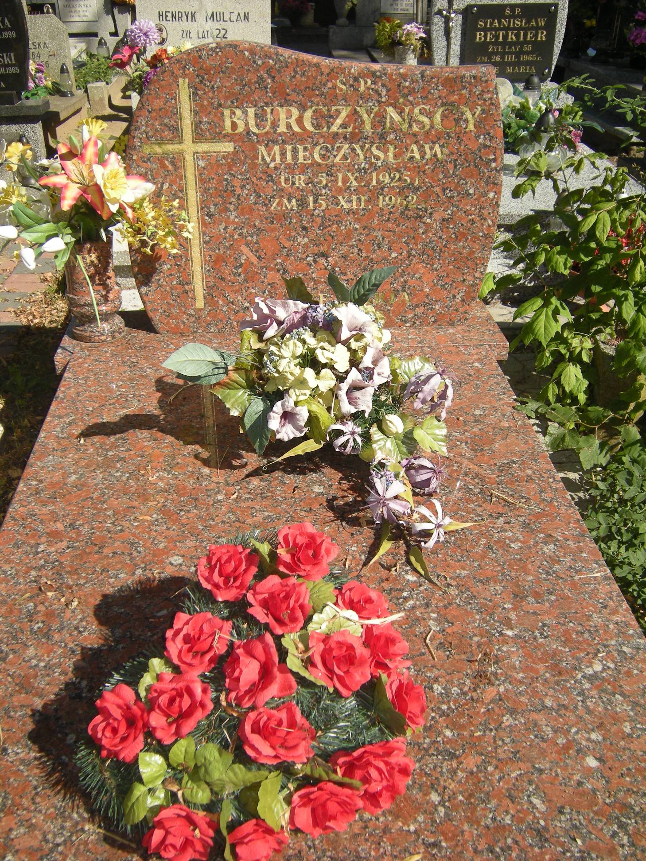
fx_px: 771
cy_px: 430
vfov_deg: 58.4
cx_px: 323
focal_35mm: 31
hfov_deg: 45.4
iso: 91
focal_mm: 5.3
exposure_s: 1/238
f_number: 5.8
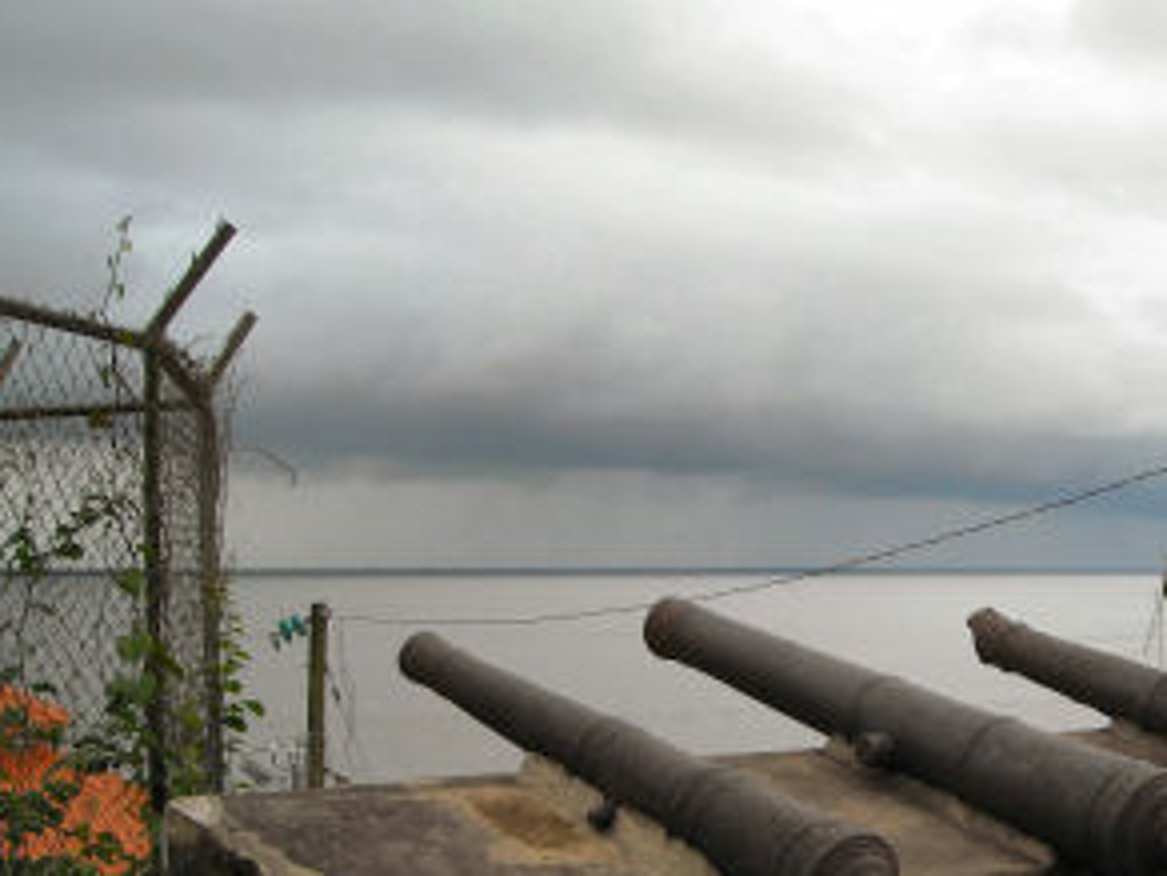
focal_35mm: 60
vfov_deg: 24.2
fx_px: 2023
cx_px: 875
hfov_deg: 31.6
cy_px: 650
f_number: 2.8
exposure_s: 1/402
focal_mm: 5.7
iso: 64
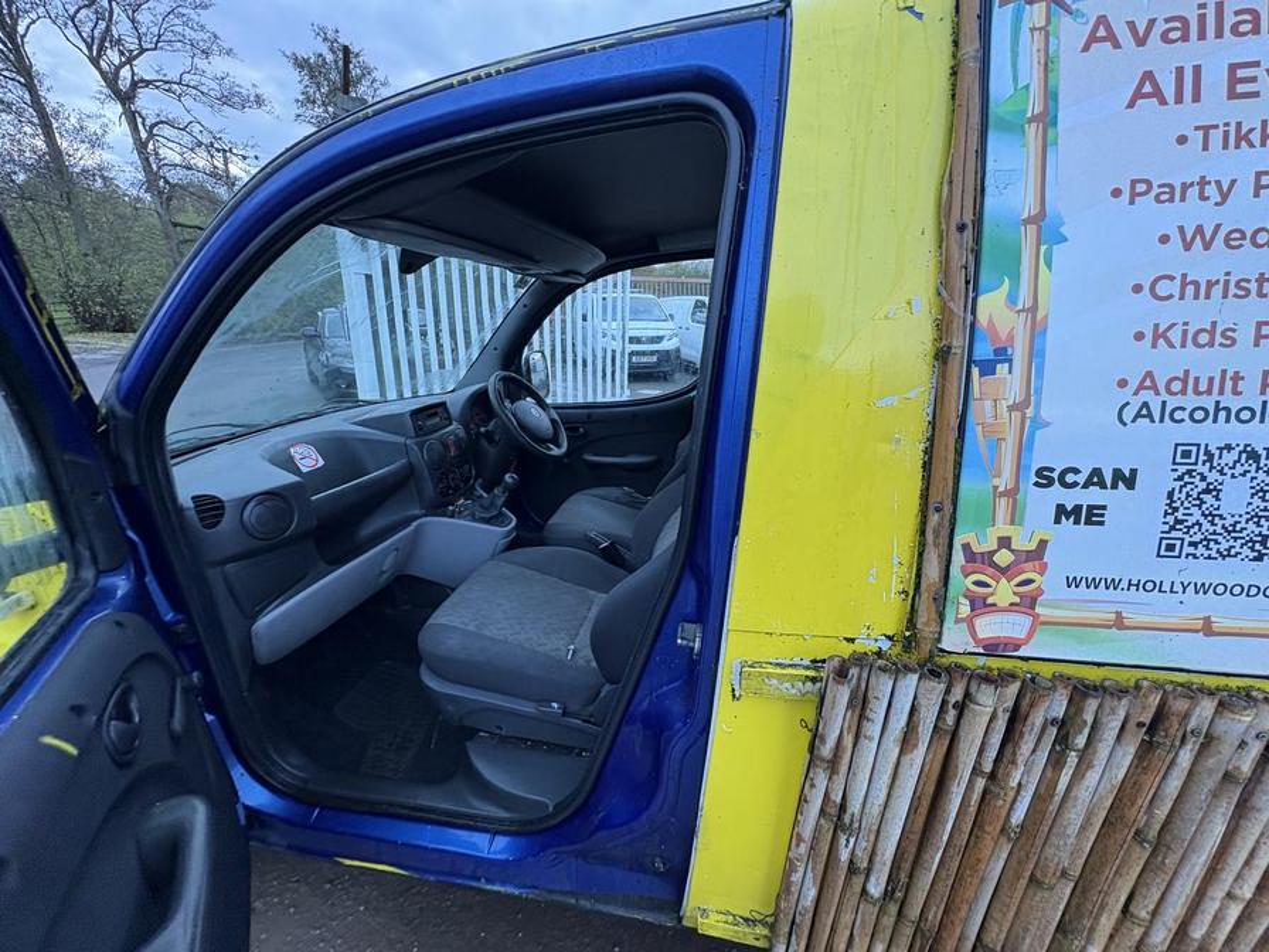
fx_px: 513
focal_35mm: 14
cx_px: 634
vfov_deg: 85.7
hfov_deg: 102.1
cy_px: 476
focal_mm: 2.22
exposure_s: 1/99
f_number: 2.2
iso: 160
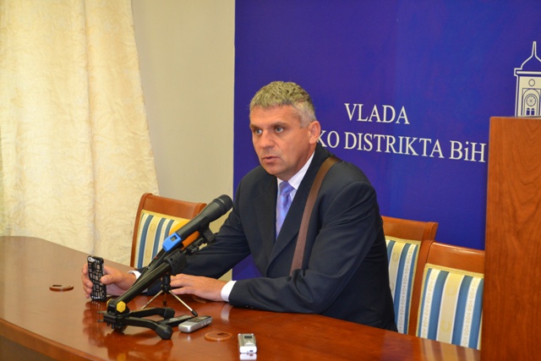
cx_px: 270
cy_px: 180
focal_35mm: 63
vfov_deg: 21.6
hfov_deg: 31.9
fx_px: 947
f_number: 5.3
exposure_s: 1/60
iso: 1250
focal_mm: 42
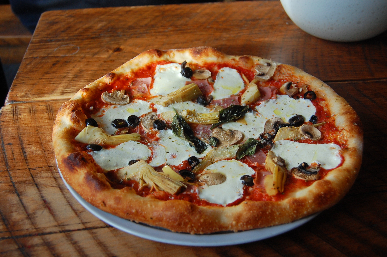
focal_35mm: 39
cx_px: 194
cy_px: 128
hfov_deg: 49.6
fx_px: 419
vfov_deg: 34.1
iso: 400
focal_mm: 26
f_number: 5.6
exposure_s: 1/125
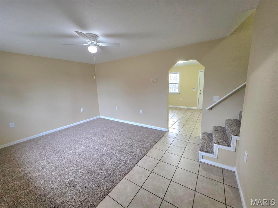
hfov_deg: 106.2
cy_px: 104
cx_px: 139
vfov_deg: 90.0
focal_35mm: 13
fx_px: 104
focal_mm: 2.2
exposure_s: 1/60.2
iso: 400
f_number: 1.9
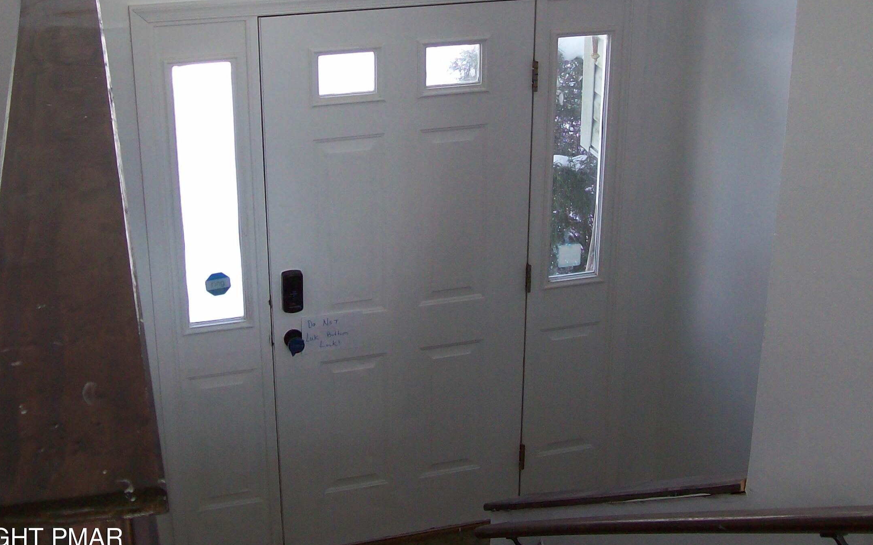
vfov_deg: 24.1
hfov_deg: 38.2
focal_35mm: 53
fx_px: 1261
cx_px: 416
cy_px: 125
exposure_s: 1/140
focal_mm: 6
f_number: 2.7
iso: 80
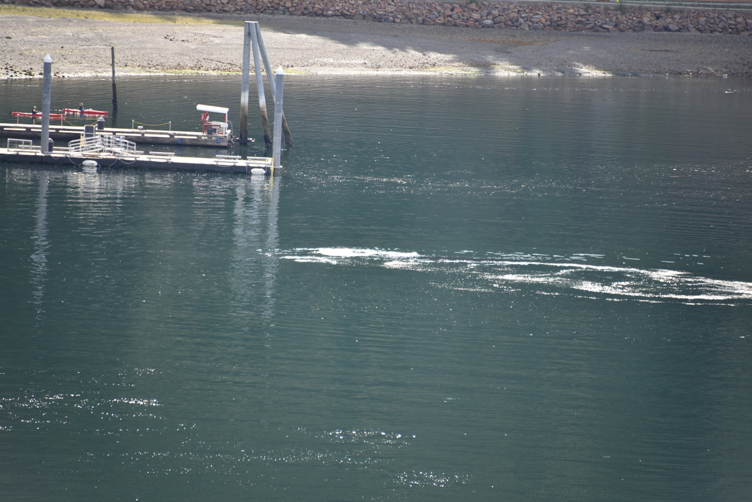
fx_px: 6268
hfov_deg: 6.9
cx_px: 376
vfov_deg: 4.6
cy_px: 251
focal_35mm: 300
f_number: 5.6
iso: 450
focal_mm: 300
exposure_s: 1/640
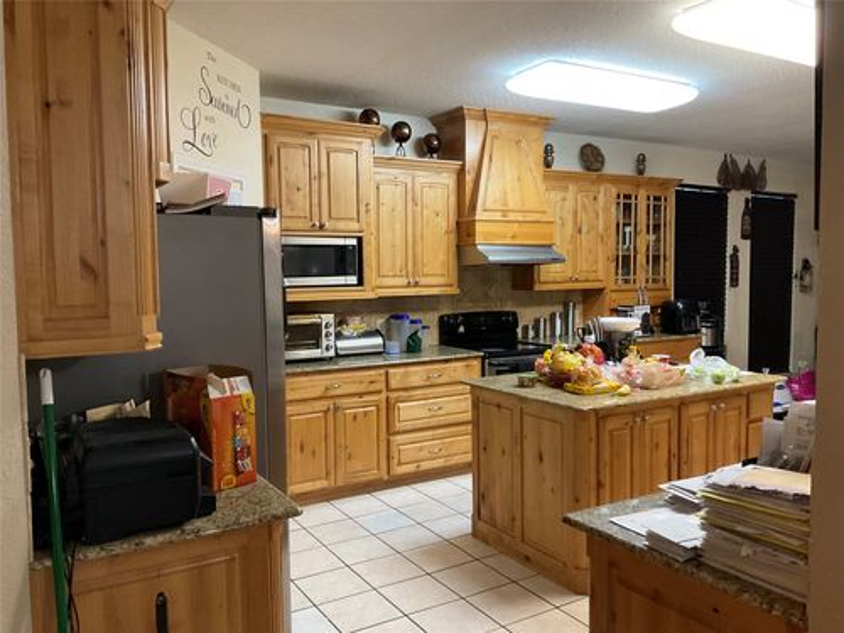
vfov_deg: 48.2
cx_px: 422
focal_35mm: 29
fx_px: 707
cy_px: 316
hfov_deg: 61.7
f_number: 1.8
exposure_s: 1/60
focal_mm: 3
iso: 250
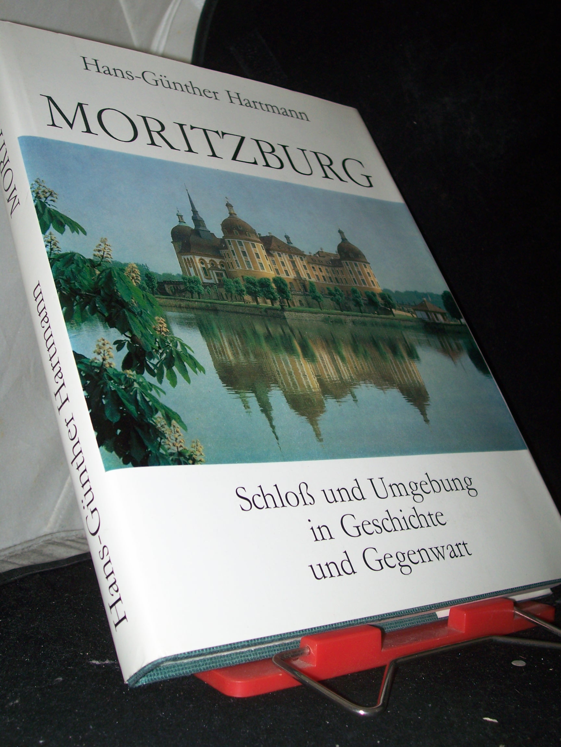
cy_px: 374
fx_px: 908
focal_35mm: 42
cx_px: 280
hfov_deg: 34.3
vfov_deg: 44.8
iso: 80
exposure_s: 1/60
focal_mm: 7
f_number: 2.8
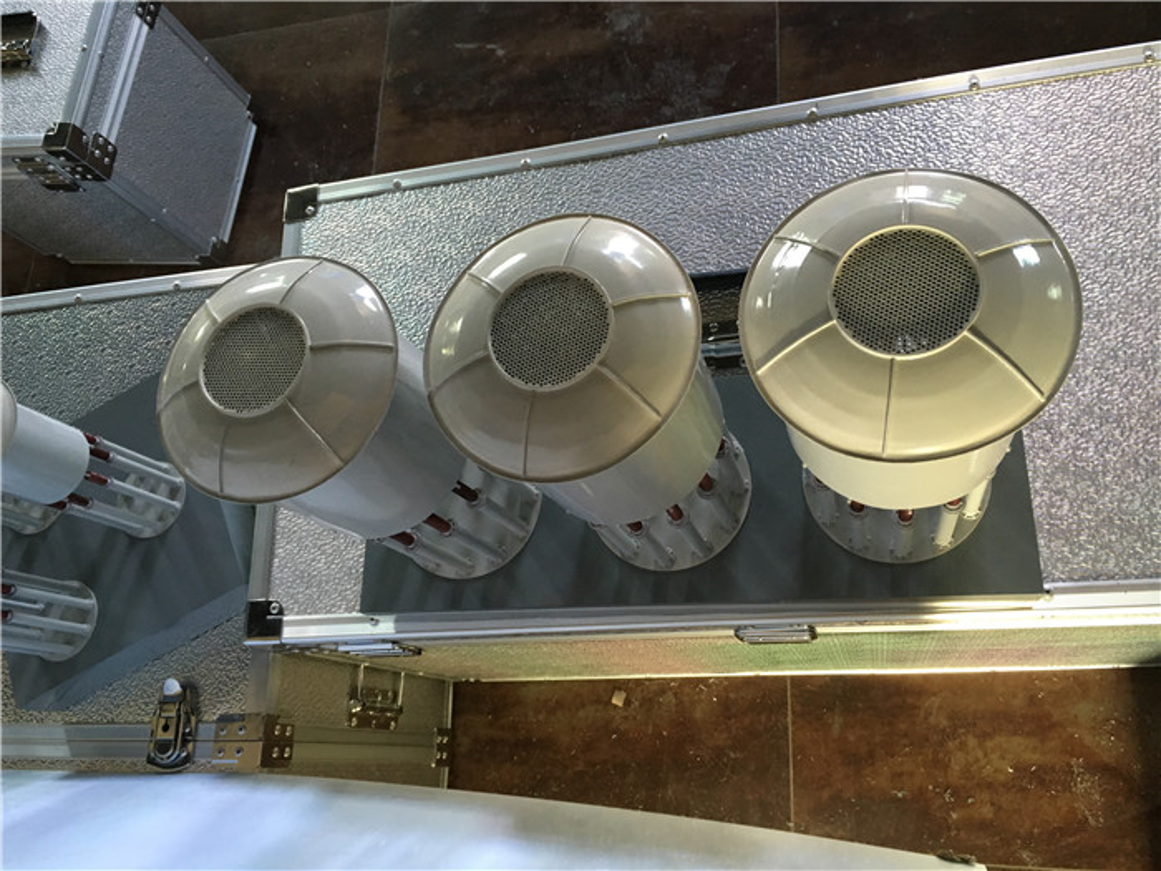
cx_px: 580
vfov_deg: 48.2
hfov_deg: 61.7
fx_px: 973
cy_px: 436
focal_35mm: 29
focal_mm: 4.15
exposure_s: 1/33
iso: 125
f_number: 2.2
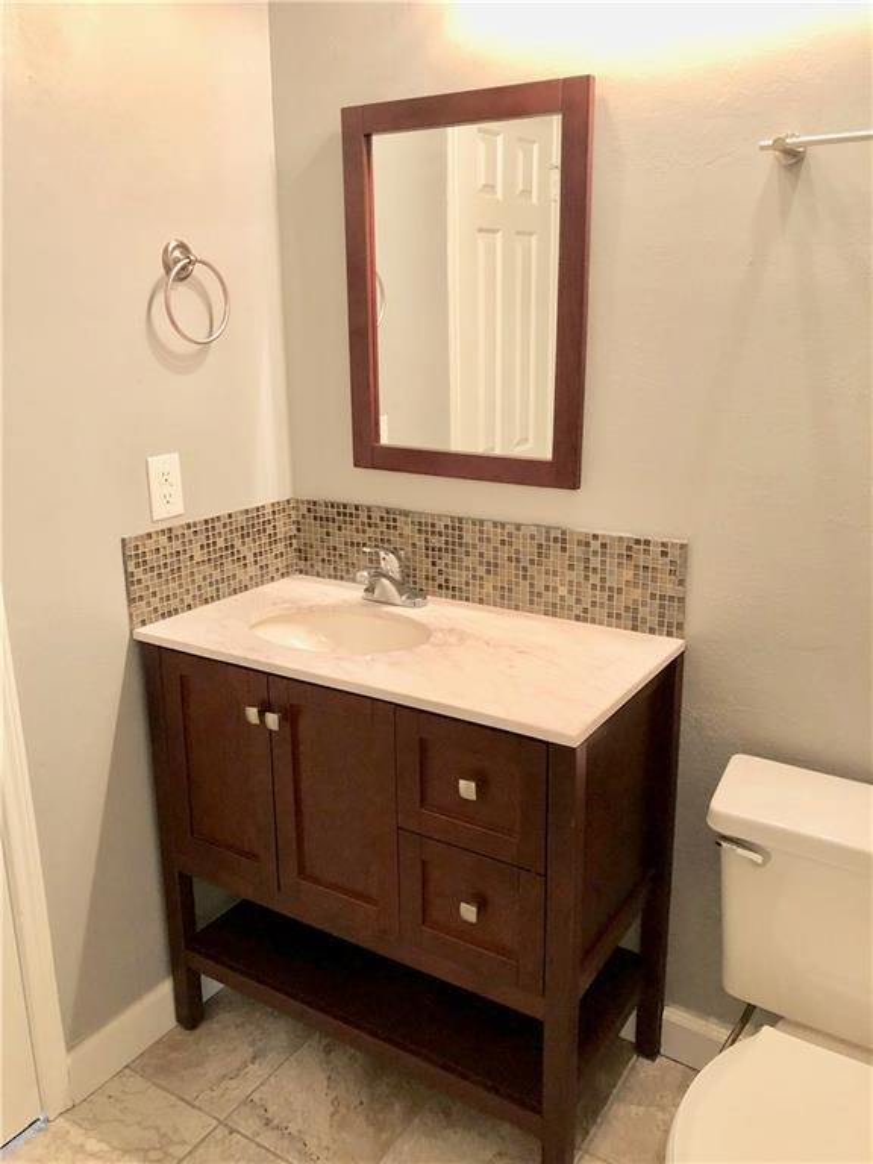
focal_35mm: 28
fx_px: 942
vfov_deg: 63.4
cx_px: 436
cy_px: 582
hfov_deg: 49.7
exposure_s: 1/15
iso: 80
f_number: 1.8
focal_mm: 4
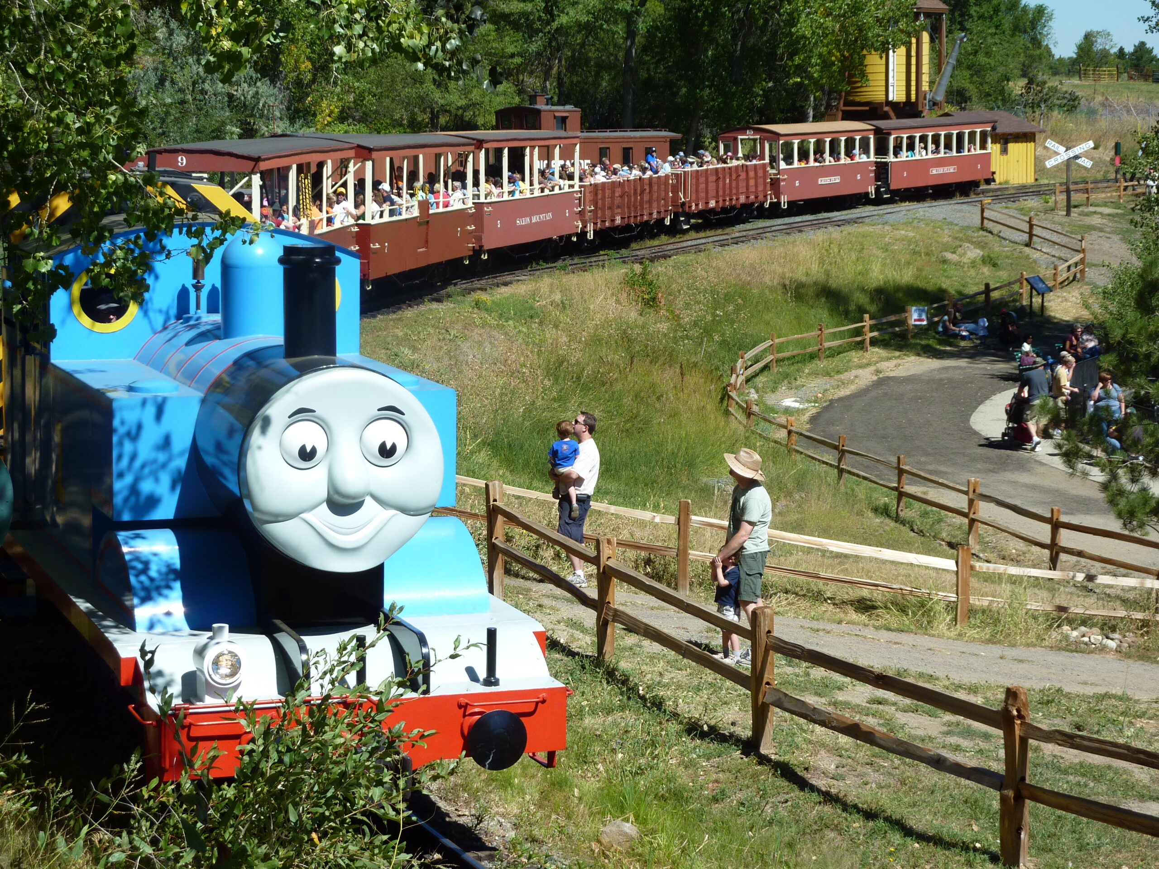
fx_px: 2612
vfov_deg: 18.9
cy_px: 434
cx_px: 580
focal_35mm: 78
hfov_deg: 25.0
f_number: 5
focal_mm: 12.8
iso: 80
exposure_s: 1/400
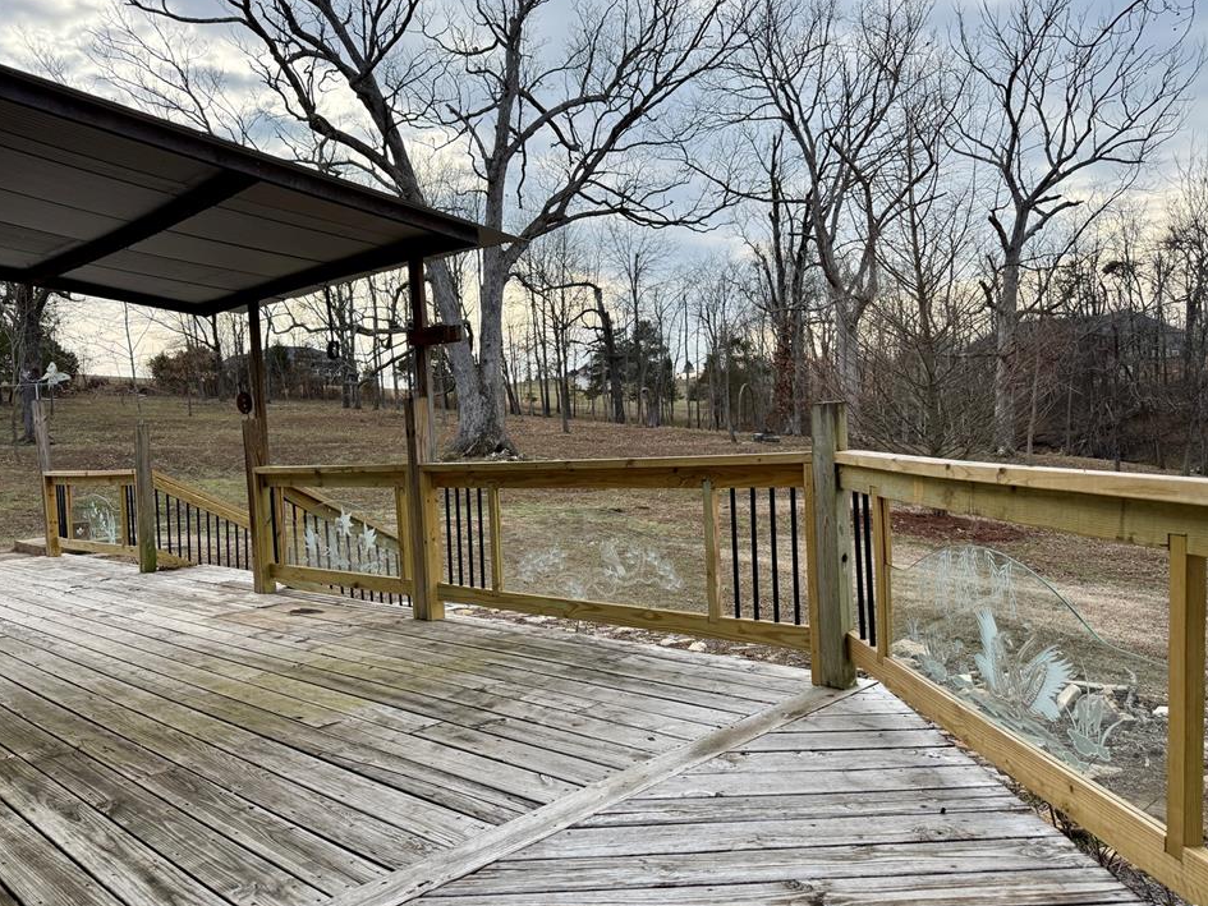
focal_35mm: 26
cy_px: 455
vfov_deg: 53.1
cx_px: 628
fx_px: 907
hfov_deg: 67.3
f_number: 1.78
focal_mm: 6.76
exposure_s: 1/2445
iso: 100
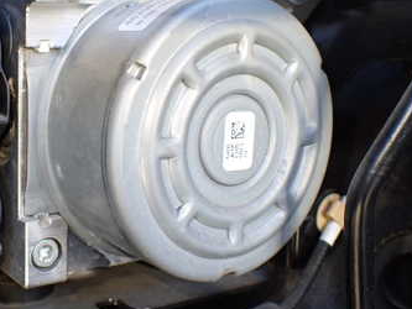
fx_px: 643
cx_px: 84
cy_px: 119
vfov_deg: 27.0
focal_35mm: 54
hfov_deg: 34.5
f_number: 2.3
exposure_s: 1/125
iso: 320
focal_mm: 5.4
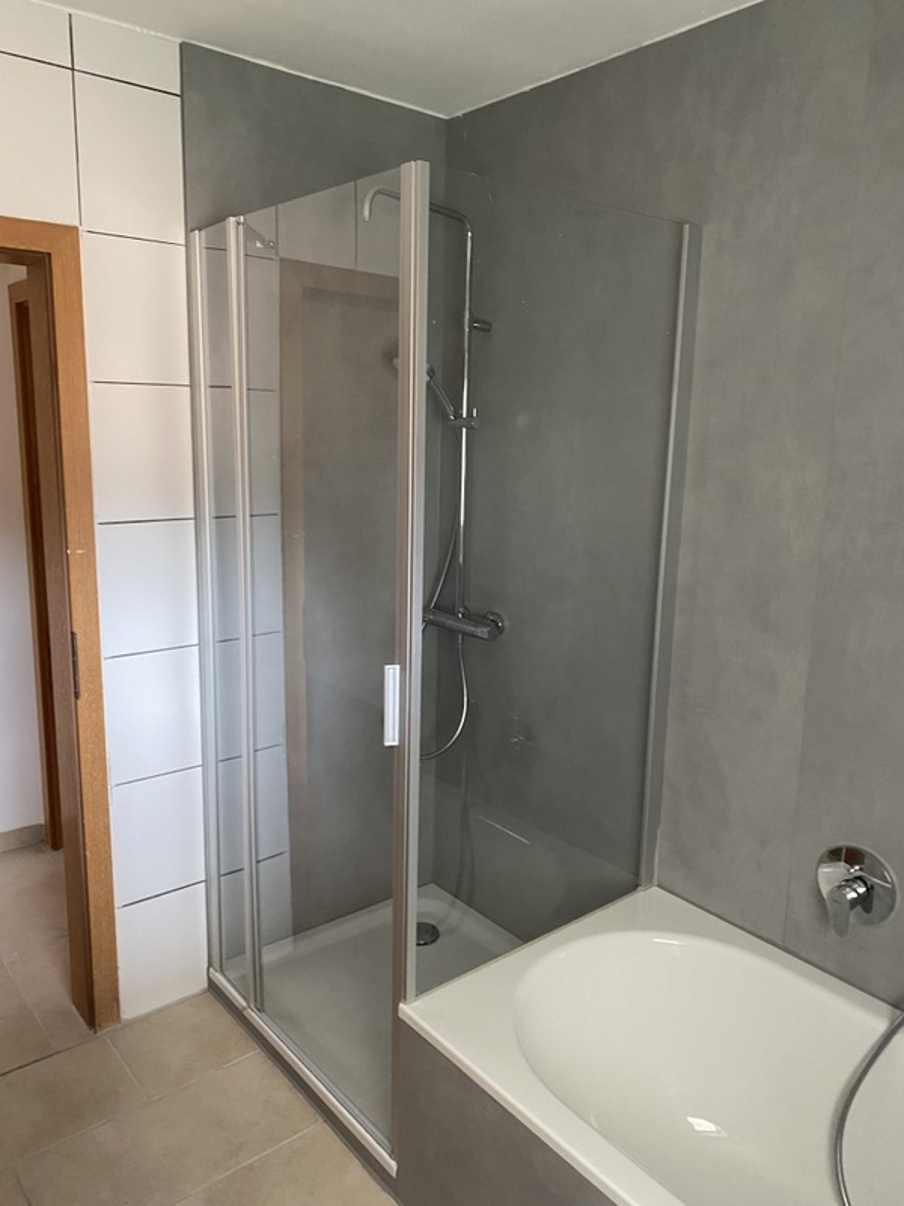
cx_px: 452
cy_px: 603
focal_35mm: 26
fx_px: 905
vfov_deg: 67.3
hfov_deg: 53.1
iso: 250
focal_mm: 4.25
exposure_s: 1/60
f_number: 1.8
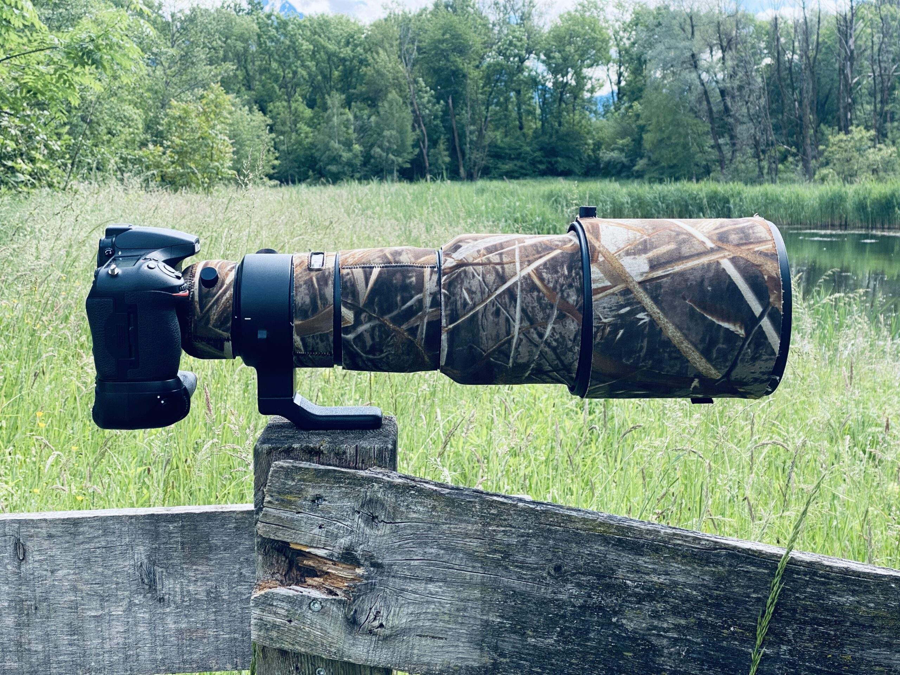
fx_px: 1352
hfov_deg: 36.8
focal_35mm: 52
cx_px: 450
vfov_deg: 28.0
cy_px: 338
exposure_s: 1/539
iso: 20
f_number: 2
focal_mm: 6
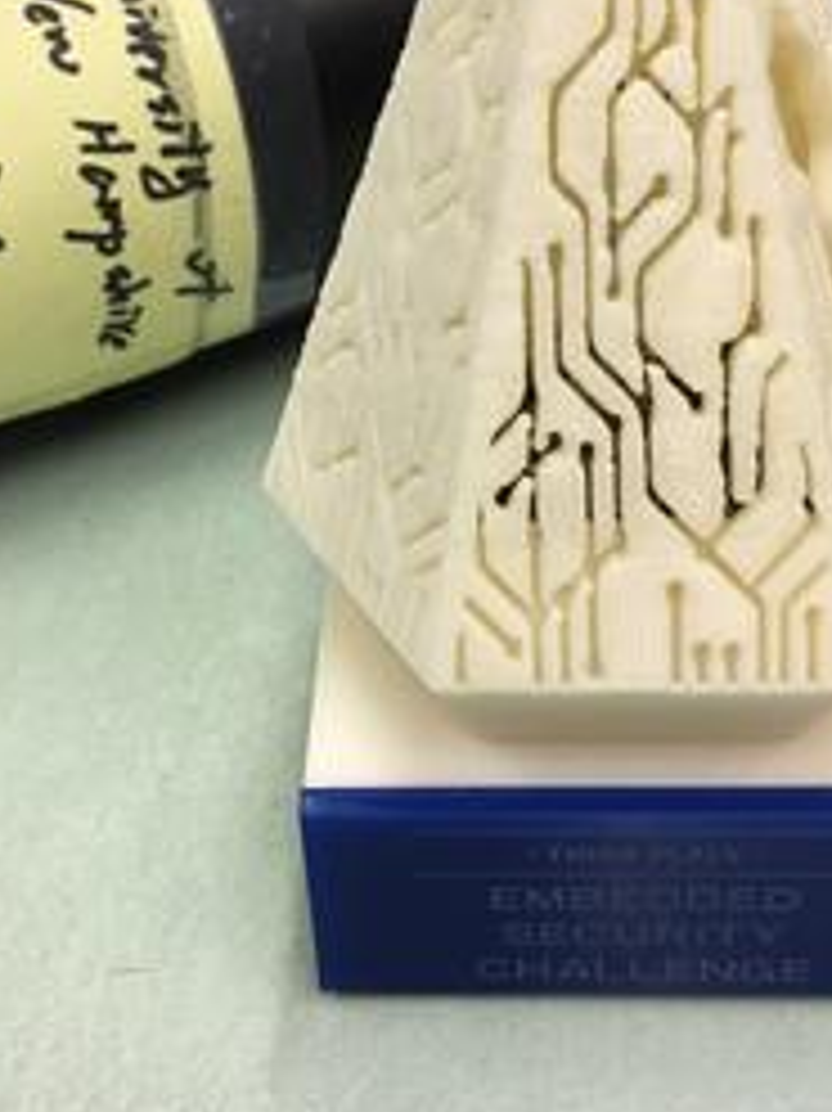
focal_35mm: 47
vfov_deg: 39.8
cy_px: 338
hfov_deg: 30.8
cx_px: 333
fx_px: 1508
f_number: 2.2
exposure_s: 1/30
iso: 25
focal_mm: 4.15
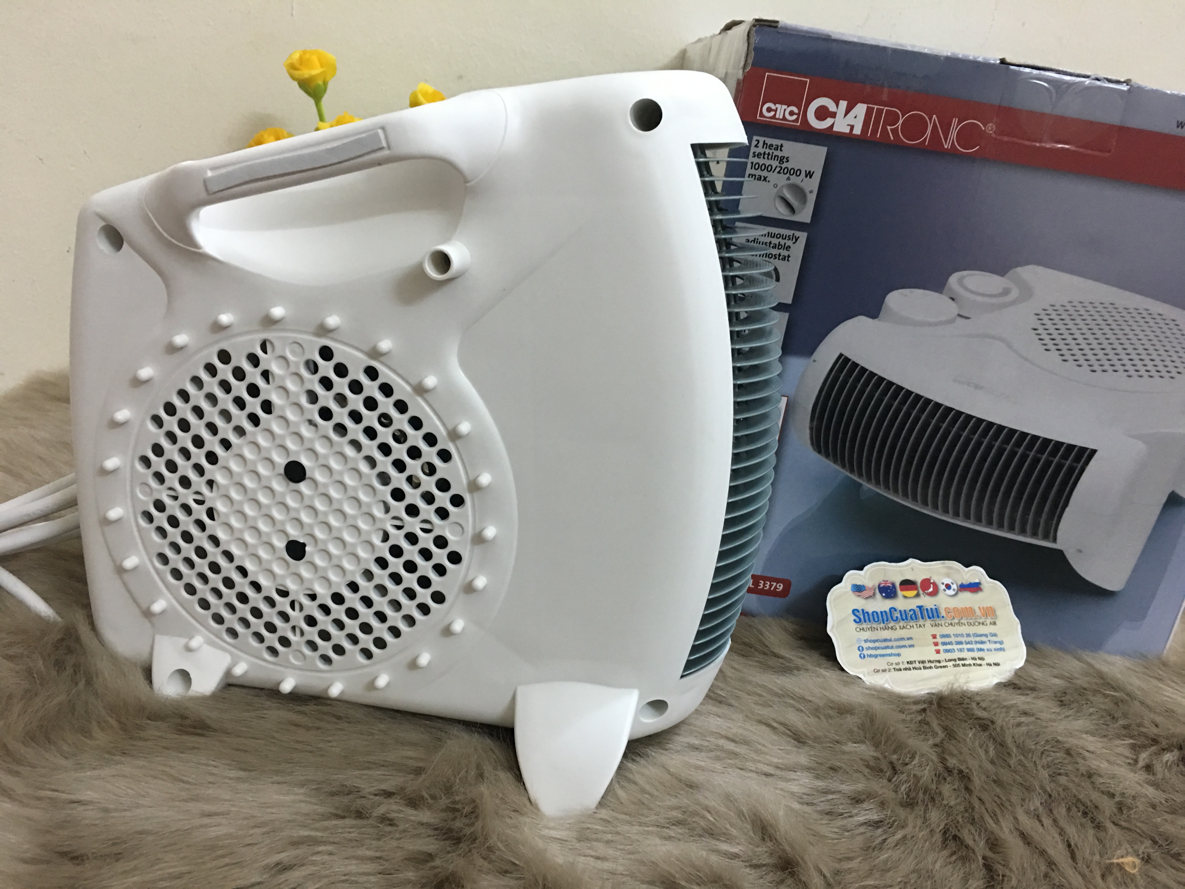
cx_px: 592
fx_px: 993
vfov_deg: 48.2
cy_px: 444
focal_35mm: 29
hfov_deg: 61.7
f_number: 2.2
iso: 100
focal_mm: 4.15
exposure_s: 1/10
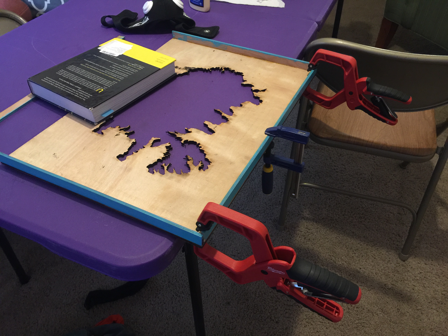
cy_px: 168
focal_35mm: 29
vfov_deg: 48.2
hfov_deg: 61.7
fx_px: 375
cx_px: 224
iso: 100
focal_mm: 4.15
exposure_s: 1/10
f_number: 2.2
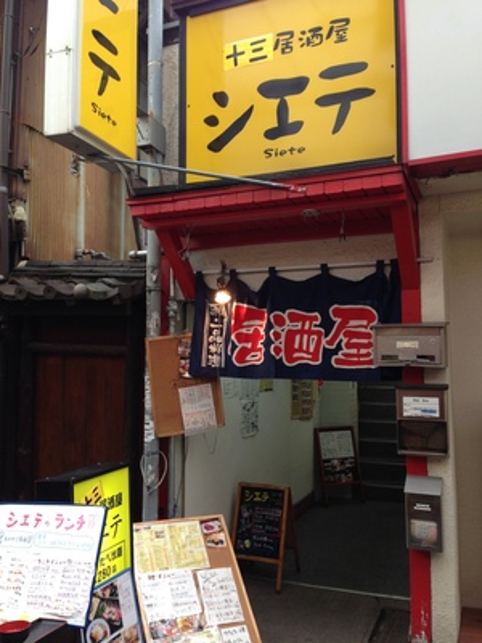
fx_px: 613
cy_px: 322
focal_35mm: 33
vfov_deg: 55.4
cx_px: 241
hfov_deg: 42.9
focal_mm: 4.12
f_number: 2.4
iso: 50
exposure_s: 1/40
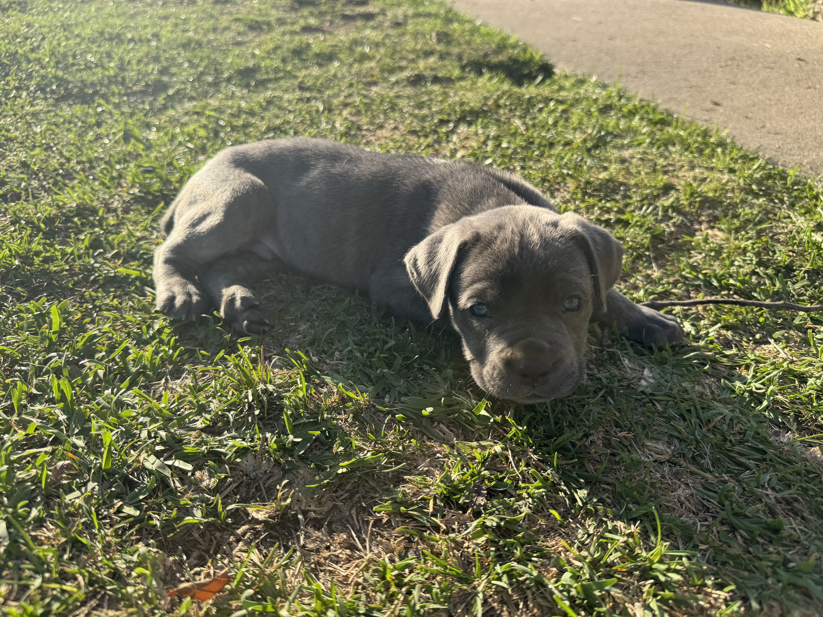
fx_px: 571
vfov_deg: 56.8
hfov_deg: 71.6
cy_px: 308
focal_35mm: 24
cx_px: 412
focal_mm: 6.76
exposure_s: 1/1131
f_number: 1.78
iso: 80
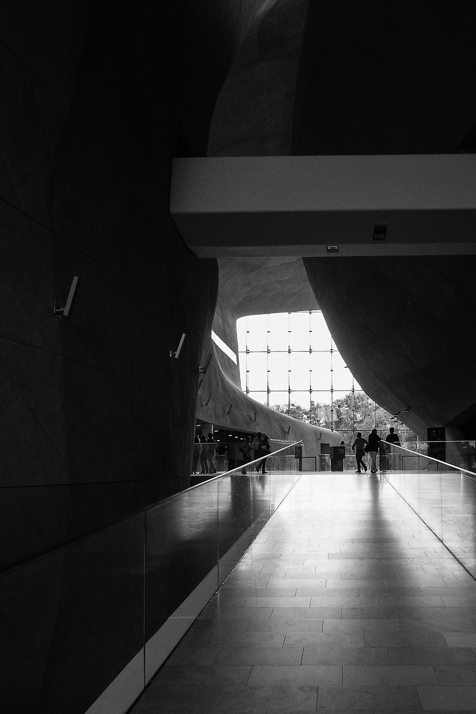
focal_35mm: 29
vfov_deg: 63.1
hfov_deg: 44.1
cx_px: 328
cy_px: 427
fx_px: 575
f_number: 4.5
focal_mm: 14
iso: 1600
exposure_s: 1/1000
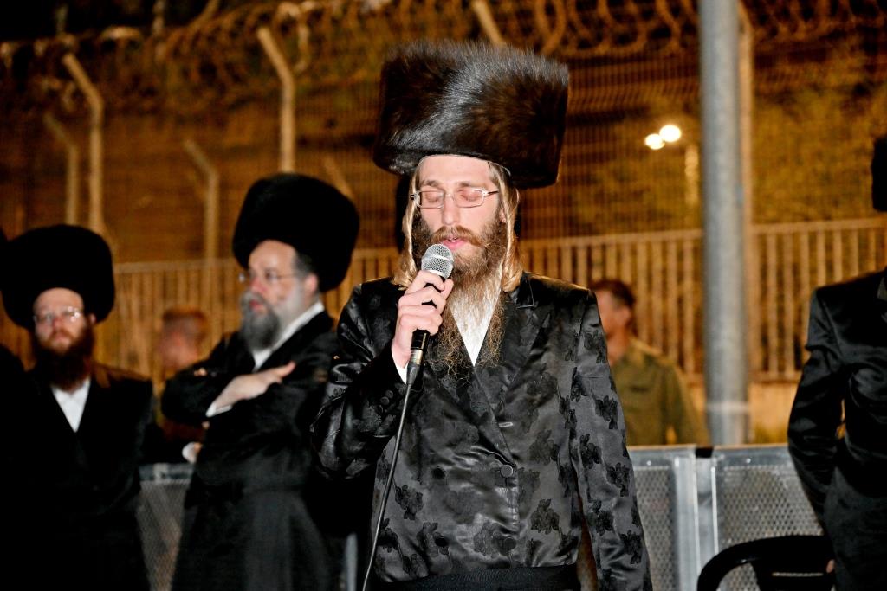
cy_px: 296
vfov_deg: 15.0
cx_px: 444
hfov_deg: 22.4
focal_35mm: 91
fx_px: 2242
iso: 2500
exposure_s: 1/125
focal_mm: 91
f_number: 4
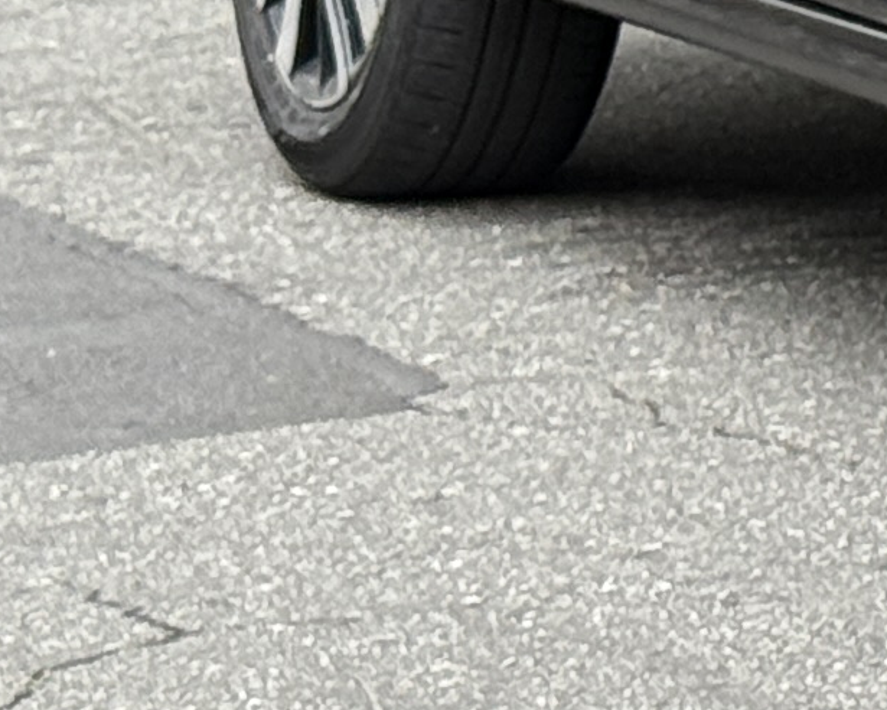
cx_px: 2430
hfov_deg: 5.9
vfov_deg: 4.9
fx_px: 8059
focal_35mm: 307
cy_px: -785
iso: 100
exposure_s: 1/778
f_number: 1.78
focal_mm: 6.76
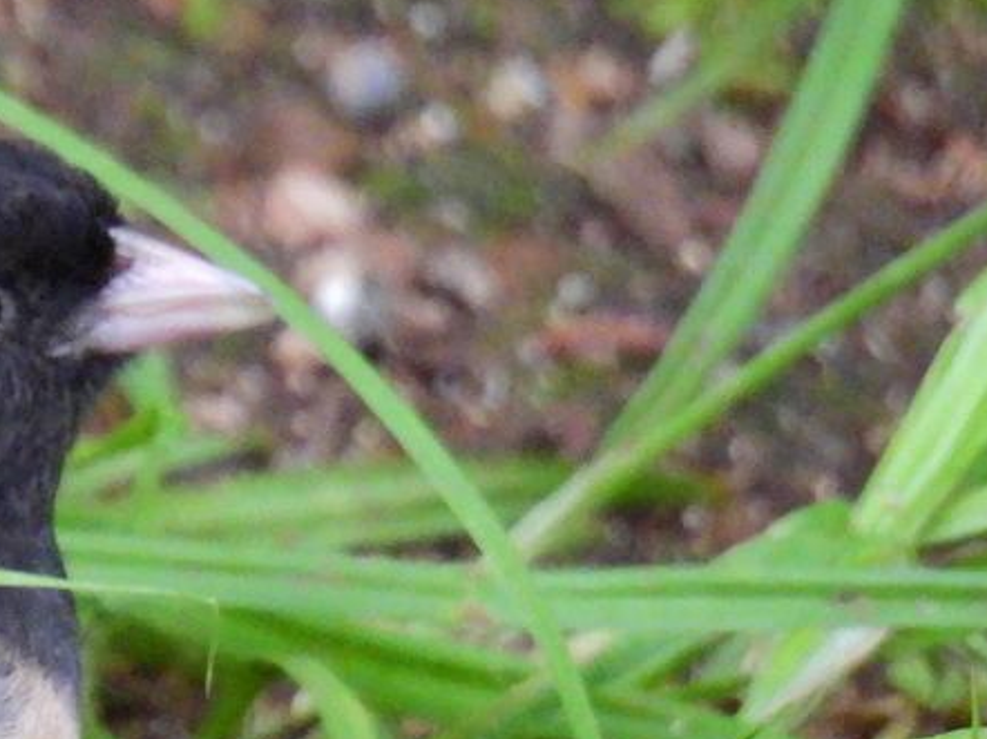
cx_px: -299
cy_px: 985
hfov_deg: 0.6
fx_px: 99057
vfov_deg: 0.4
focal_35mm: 3476
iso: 1600
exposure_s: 1/125
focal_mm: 214
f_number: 6.3
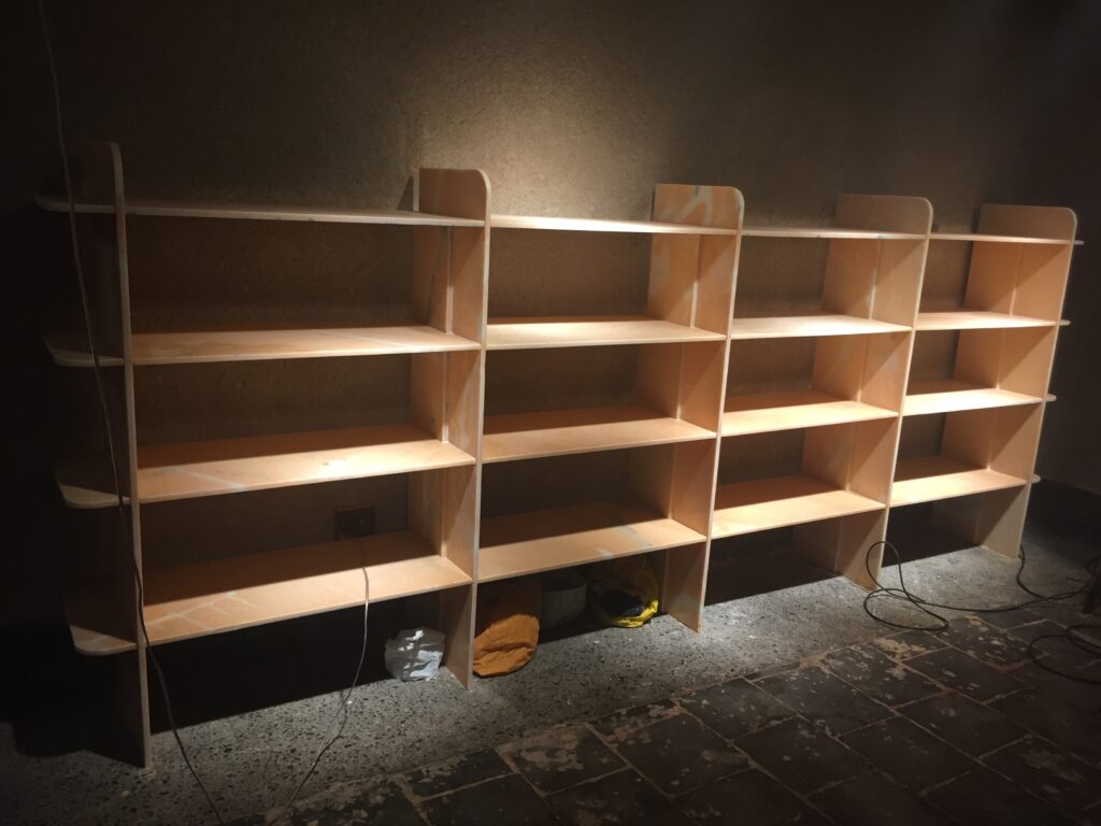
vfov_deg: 48.2
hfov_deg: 61.7
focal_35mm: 29
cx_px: 550
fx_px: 922
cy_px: 413
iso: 64
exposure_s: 1/33
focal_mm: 4.15
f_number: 2.2
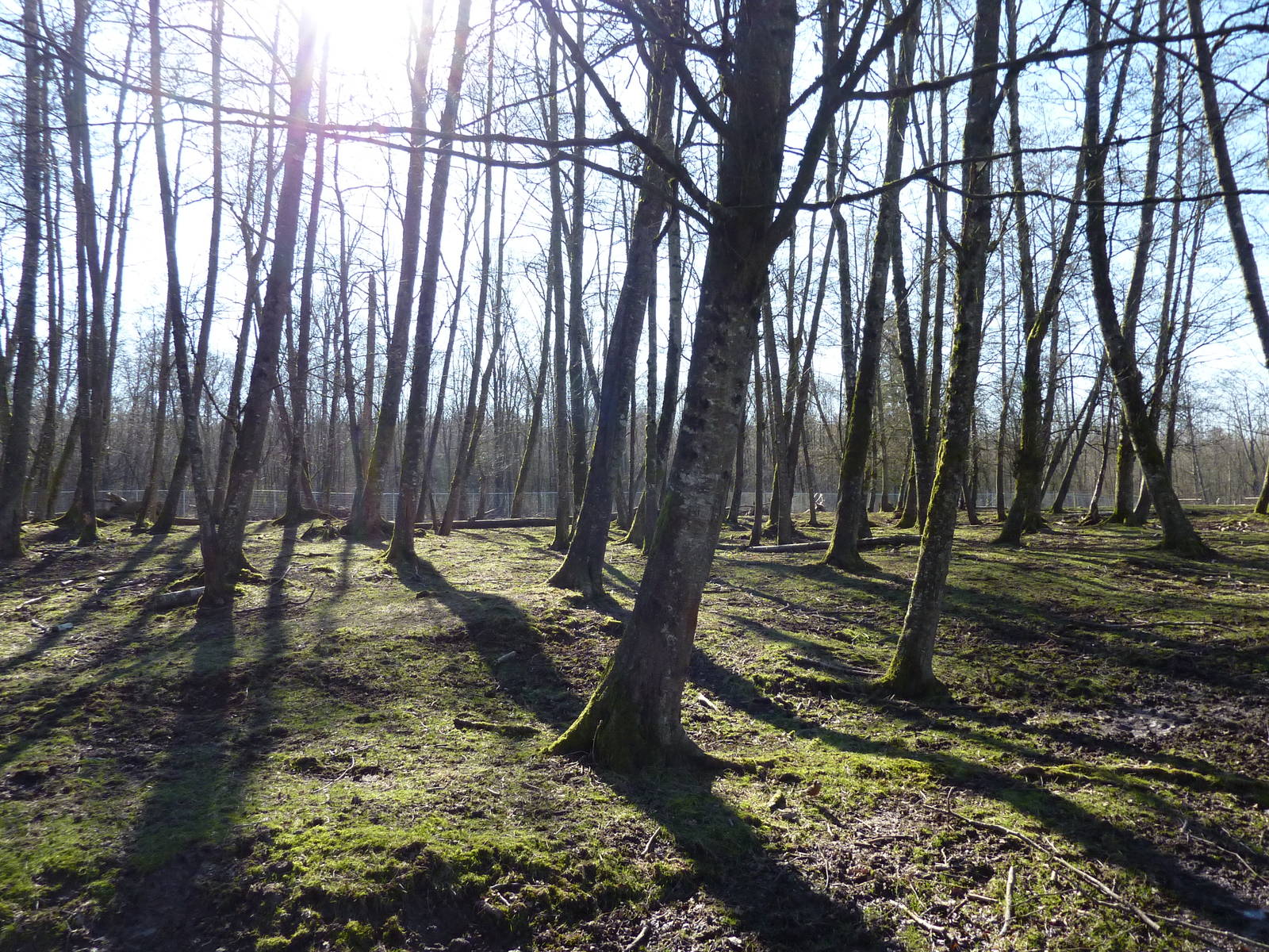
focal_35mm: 25
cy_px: 476
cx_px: 634
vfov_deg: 54.9
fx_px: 916
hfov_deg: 69.4
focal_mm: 4.1
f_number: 3.3
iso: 160
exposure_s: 1/500
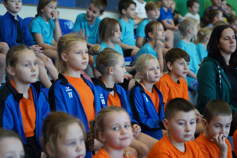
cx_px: 118
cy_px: 79
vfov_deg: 13.0
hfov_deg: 19.5
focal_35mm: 105
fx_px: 691
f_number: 4
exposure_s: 1/100
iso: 1250
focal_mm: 105
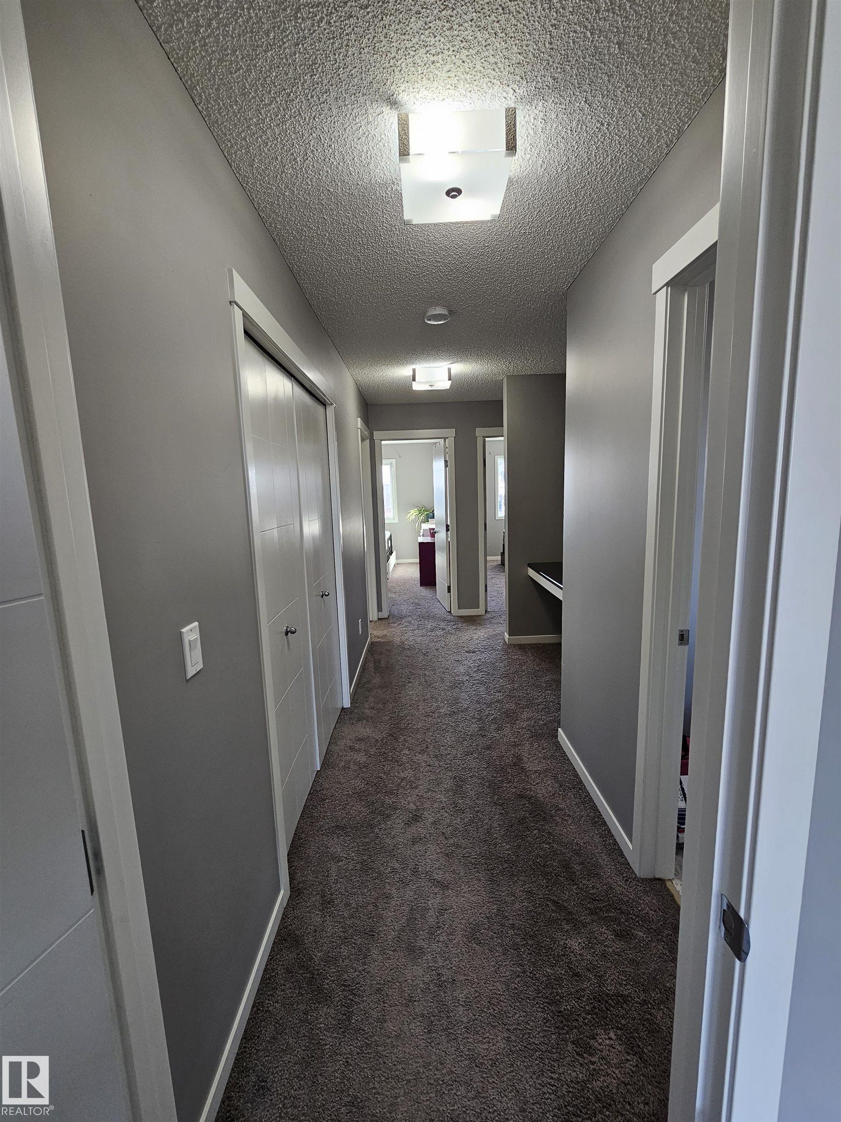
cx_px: 420
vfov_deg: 106.2
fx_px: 421
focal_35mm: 13
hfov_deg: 89.9
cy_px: 561
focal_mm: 2.2
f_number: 2.2
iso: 125
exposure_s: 1/60
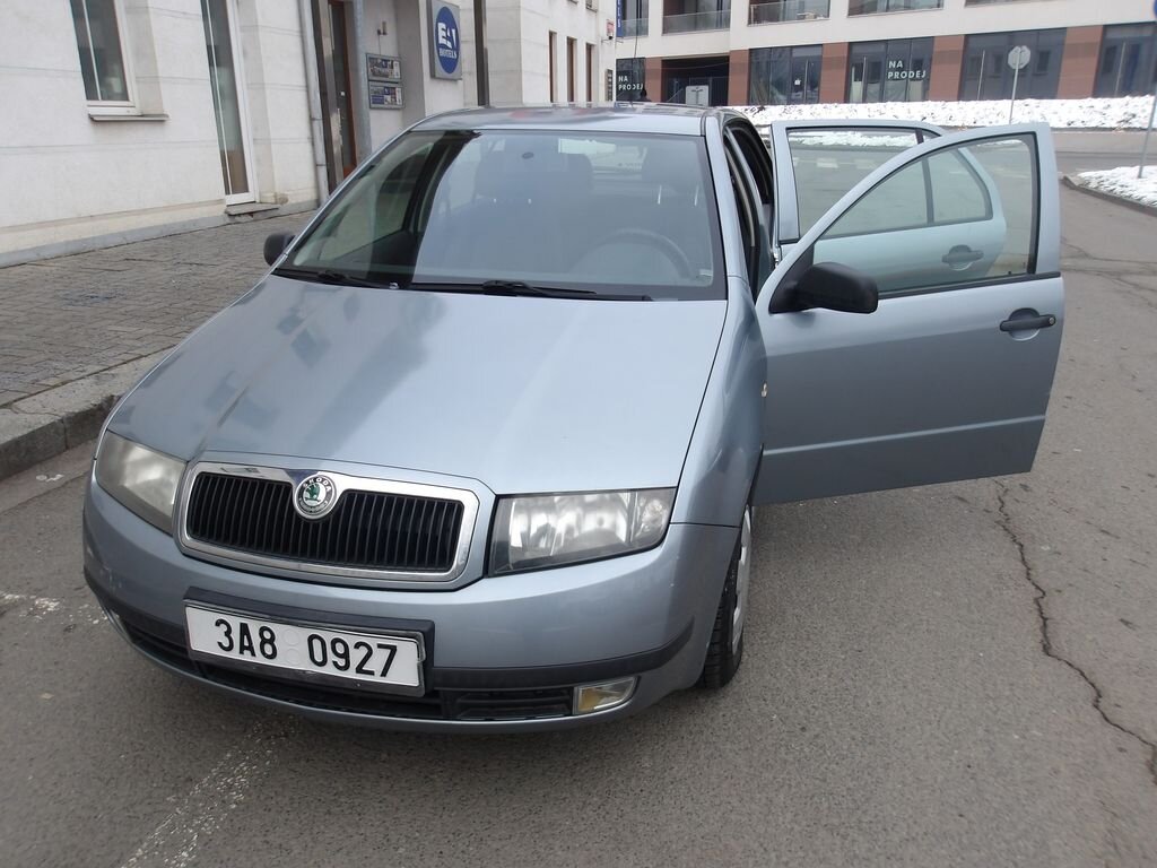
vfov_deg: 51.4
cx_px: 578
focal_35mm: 27
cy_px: 434
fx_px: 902
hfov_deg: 65.3
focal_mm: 4.9
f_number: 3
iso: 100
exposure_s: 1/318
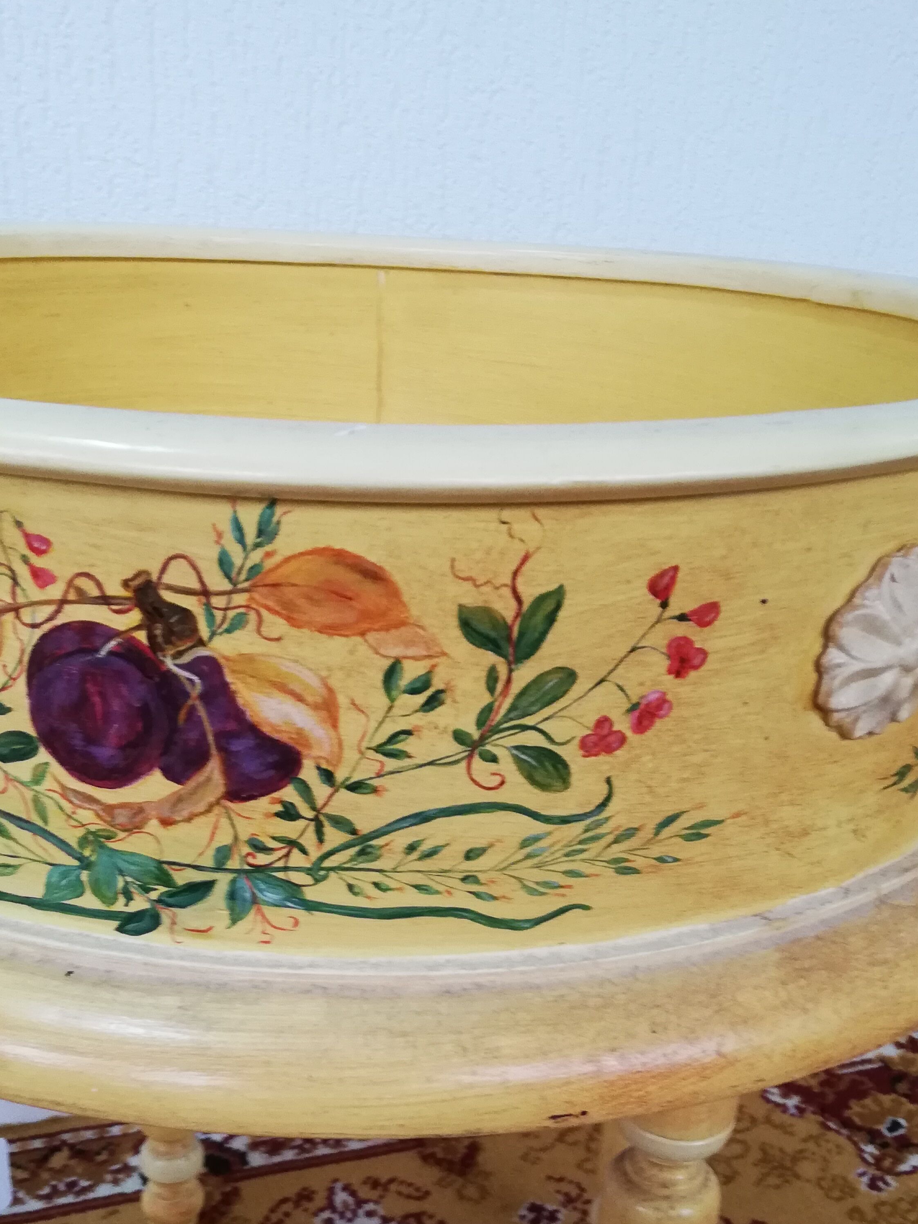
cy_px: 879
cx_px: 432
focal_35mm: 40
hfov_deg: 35.9
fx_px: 1414
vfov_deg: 45.6
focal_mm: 3.81
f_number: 2.2
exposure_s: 1/33.3
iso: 320
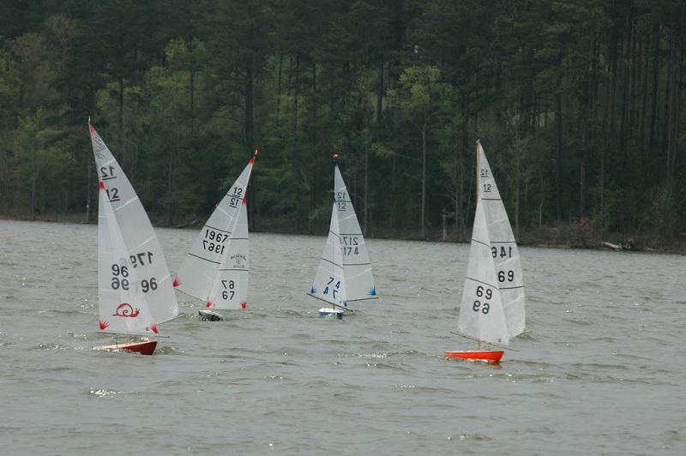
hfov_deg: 8.9
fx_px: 4427
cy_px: 228
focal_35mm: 232
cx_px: 343
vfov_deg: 5.9
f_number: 7.1
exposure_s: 1/800
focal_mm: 155
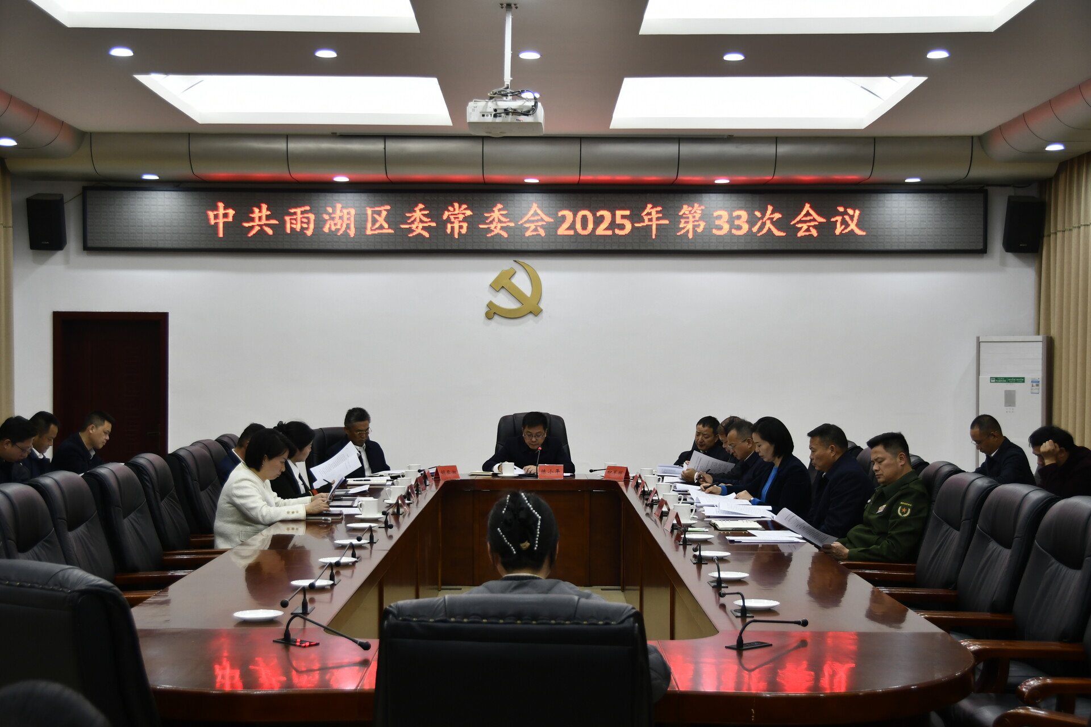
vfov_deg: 28.1
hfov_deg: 41.1
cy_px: 364
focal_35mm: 48
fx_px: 1455
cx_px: 546
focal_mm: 32
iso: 360
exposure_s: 1/50
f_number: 4.2
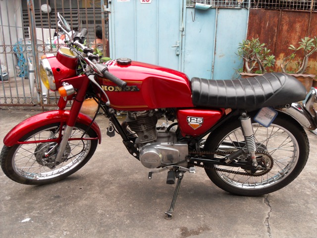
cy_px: 119
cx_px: 158
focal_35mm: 28
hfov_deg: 63.4
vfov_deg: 49.7
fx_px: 256
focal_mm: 6
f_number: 2.8
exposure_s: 1/15
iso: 200
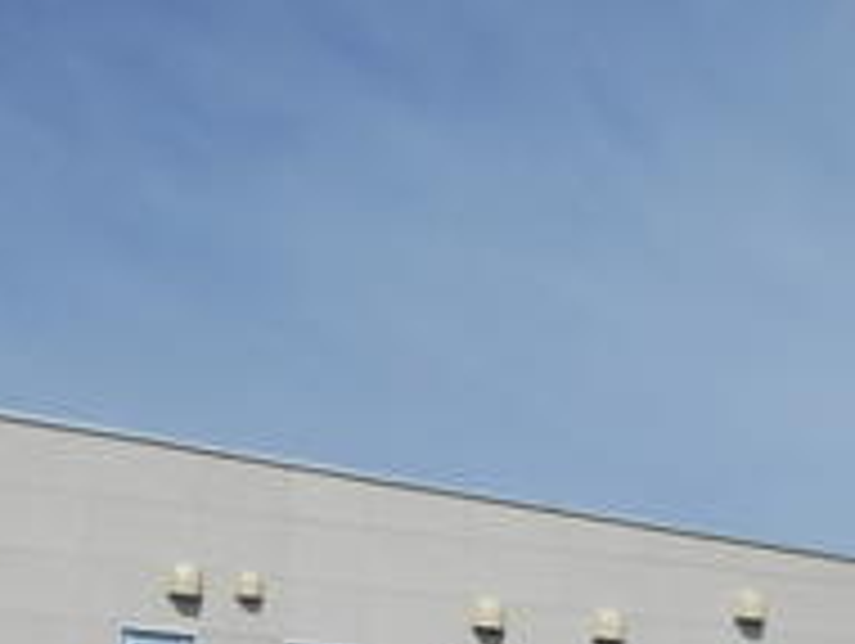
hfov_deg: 23.8
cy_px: 973
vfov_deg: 16.4
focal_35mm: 82
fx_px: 2028
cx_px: 482
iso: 80
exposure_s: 1/320
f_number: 8
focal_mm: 4.6
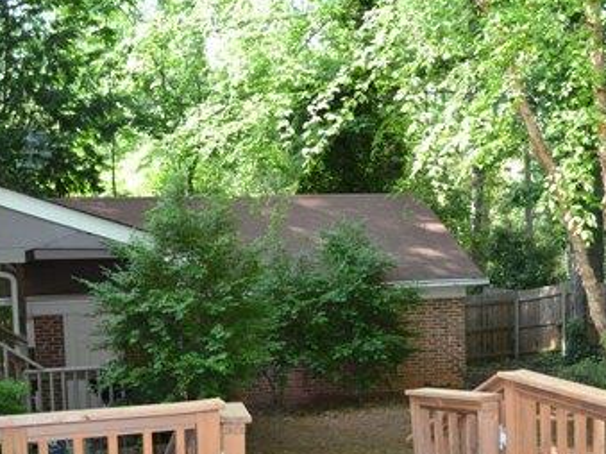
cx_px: 384
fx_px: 858
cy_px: 333
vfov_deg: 29.3
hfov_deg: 38.6
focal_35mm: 49
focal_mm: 18
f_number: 4
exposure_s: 1/125
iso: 320
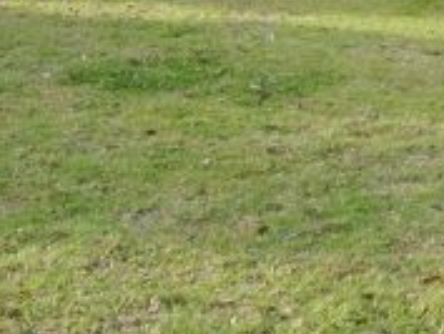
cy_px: -207
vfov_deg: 12.0
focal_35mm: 117
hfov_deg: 15.4
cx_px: 682
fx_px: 1502
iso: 140
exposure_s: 1/125
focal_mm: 18
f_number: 5.6
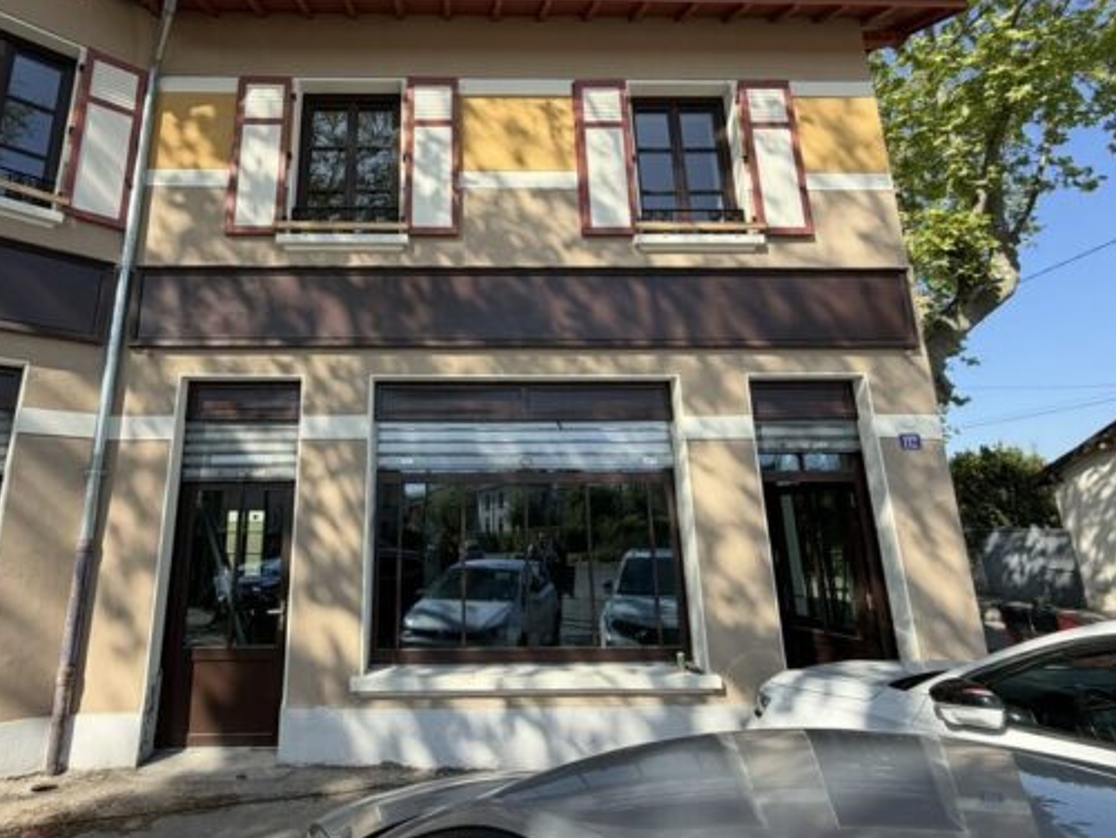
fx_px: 613
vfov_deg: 68.6
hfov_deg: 83.8
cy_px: 381
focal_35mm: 19
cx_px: 459
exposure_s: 1/734
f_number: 2.2
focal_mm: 2.22
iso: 40
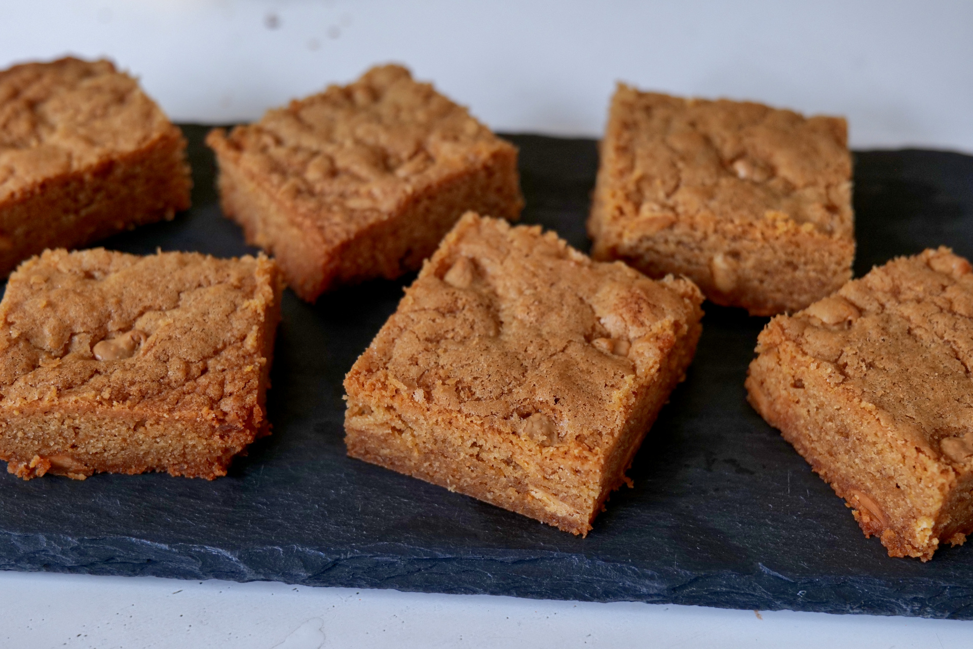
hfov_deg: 33.4
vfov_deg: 22.6
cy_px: 324
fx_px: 1622
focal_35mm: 60
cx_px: 486
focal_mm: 60
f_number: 7.1
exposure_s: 1/80
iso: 2000
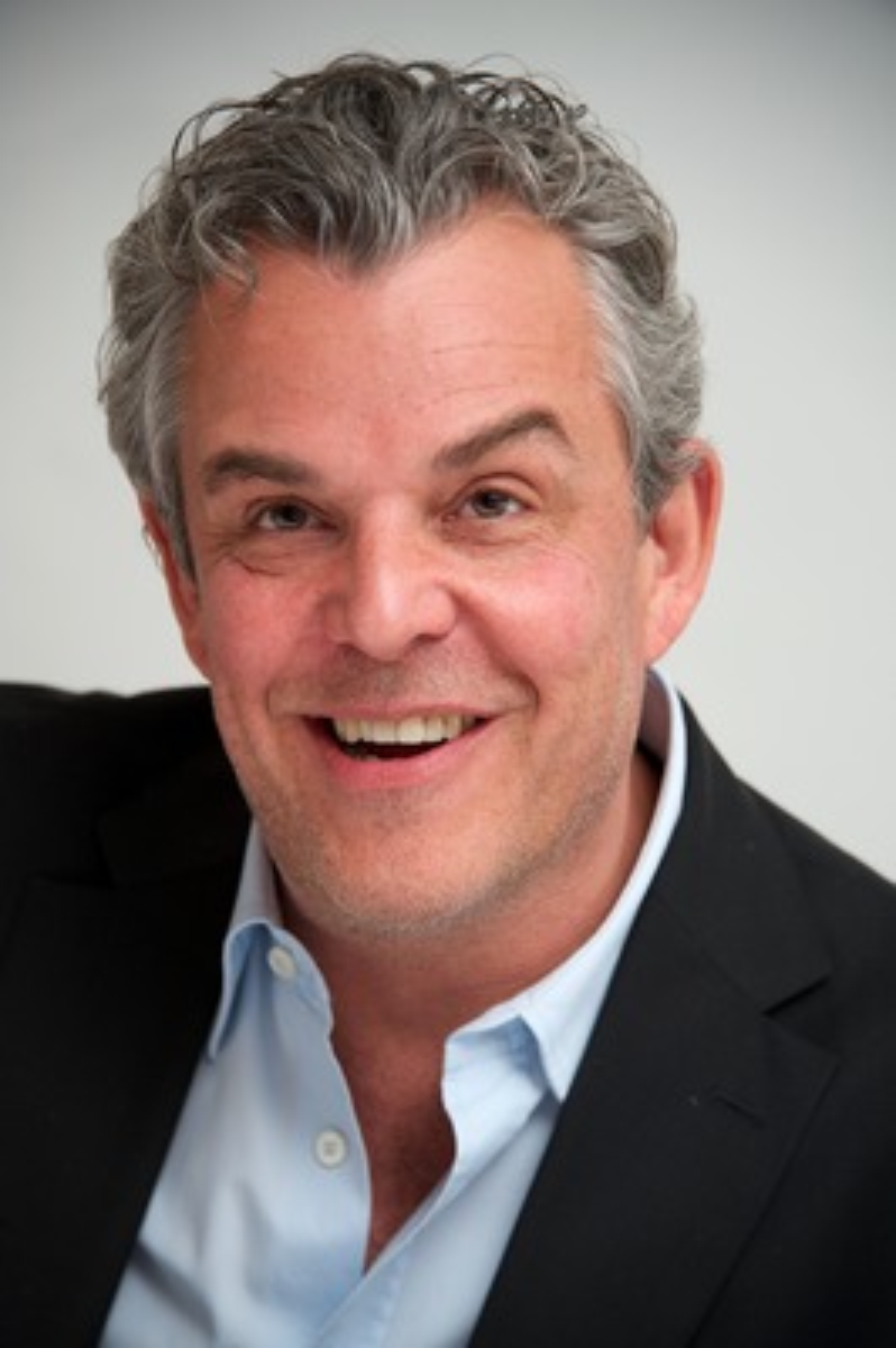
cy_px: 674
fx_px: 7105
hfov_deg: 7.2
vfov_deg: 10.8
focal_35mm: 190
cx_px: 448
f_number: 5.6
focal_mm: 190
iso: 400
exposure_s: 1/60
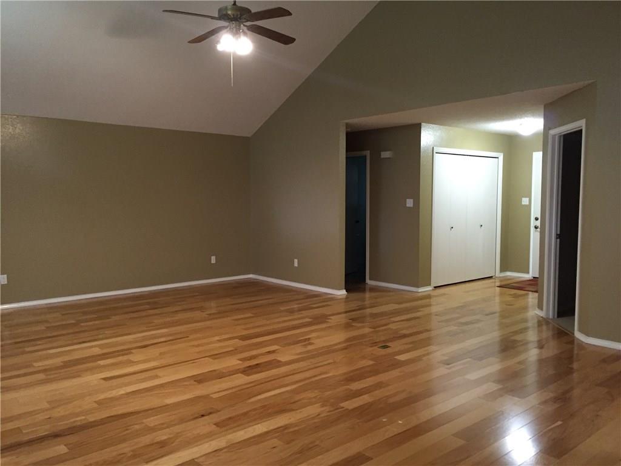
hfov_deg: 61.7
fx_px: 520
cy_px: 233
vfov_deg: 48.2
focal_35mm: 29
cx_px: 310
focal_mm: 4.15
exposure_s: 1/30
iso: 250
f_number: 2.2
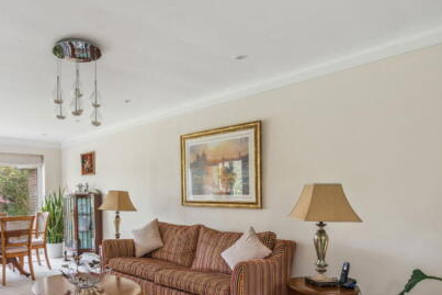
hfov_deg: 67.6
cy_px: 198
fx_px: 319
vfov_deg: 48.7
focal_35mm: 26
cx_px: 150
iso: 640
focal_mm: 16
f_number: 8
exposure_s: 1/40
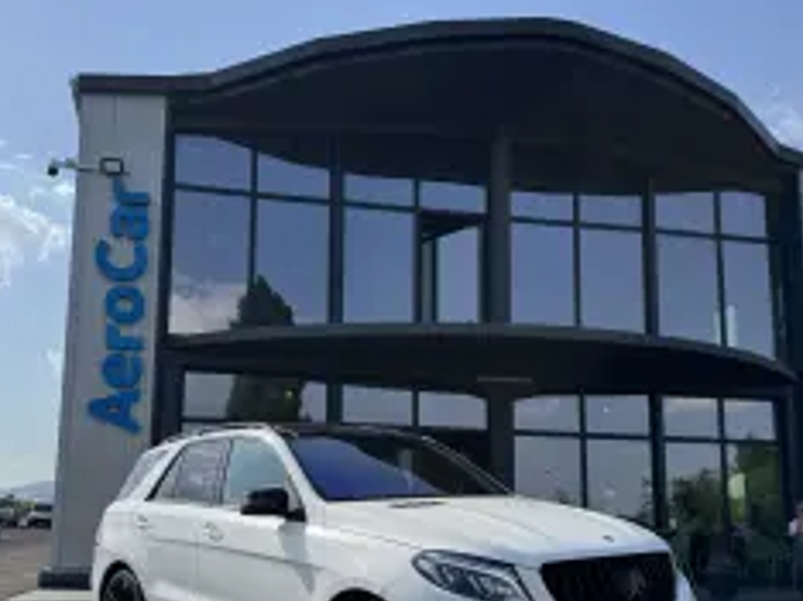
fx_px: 857
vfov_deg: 38.2
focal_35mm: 37
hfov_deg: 50.2
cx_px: 381
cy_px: 395
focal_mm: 6.76
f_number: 1.78
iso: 80
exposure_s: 1/5814
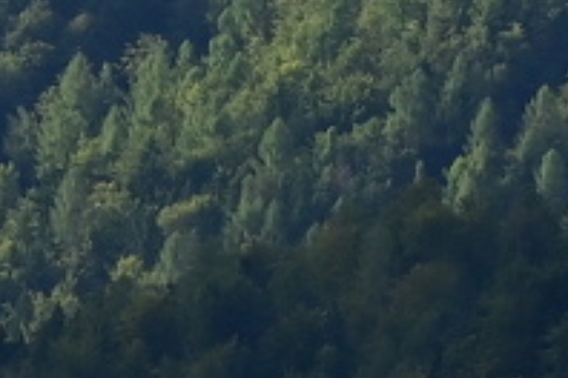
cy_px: -245
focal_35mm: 2126
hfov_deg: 1.0
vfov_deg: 0.6
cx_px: -1004
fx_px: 33541
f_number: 9.5
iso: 140
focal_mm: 200
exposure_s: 1/350
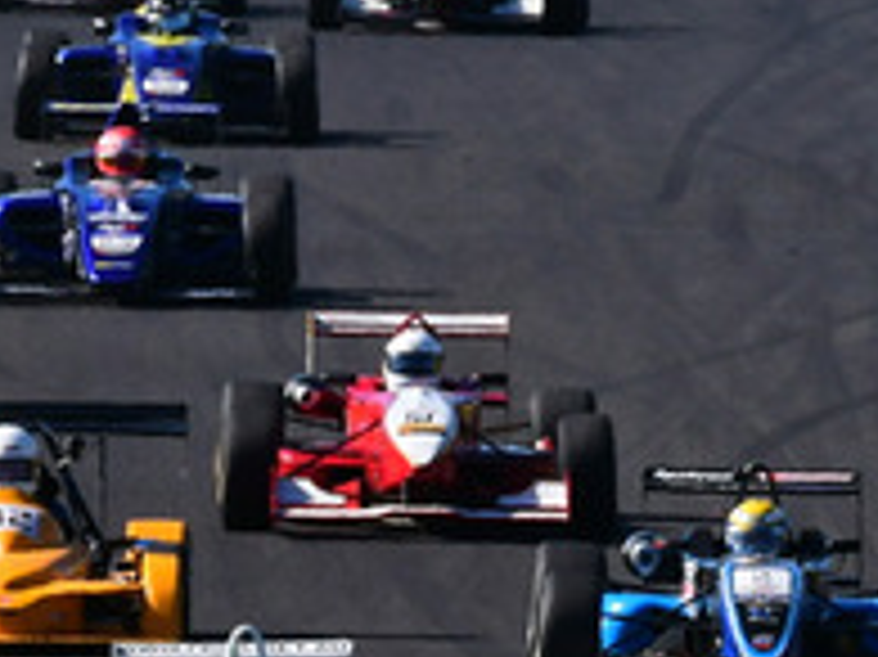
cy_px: 387
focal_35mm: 2010
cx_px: 374
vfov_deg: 0.7
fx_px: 50950
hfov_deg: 1.0
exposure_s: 1/640
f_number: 13
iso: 500
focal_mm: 340
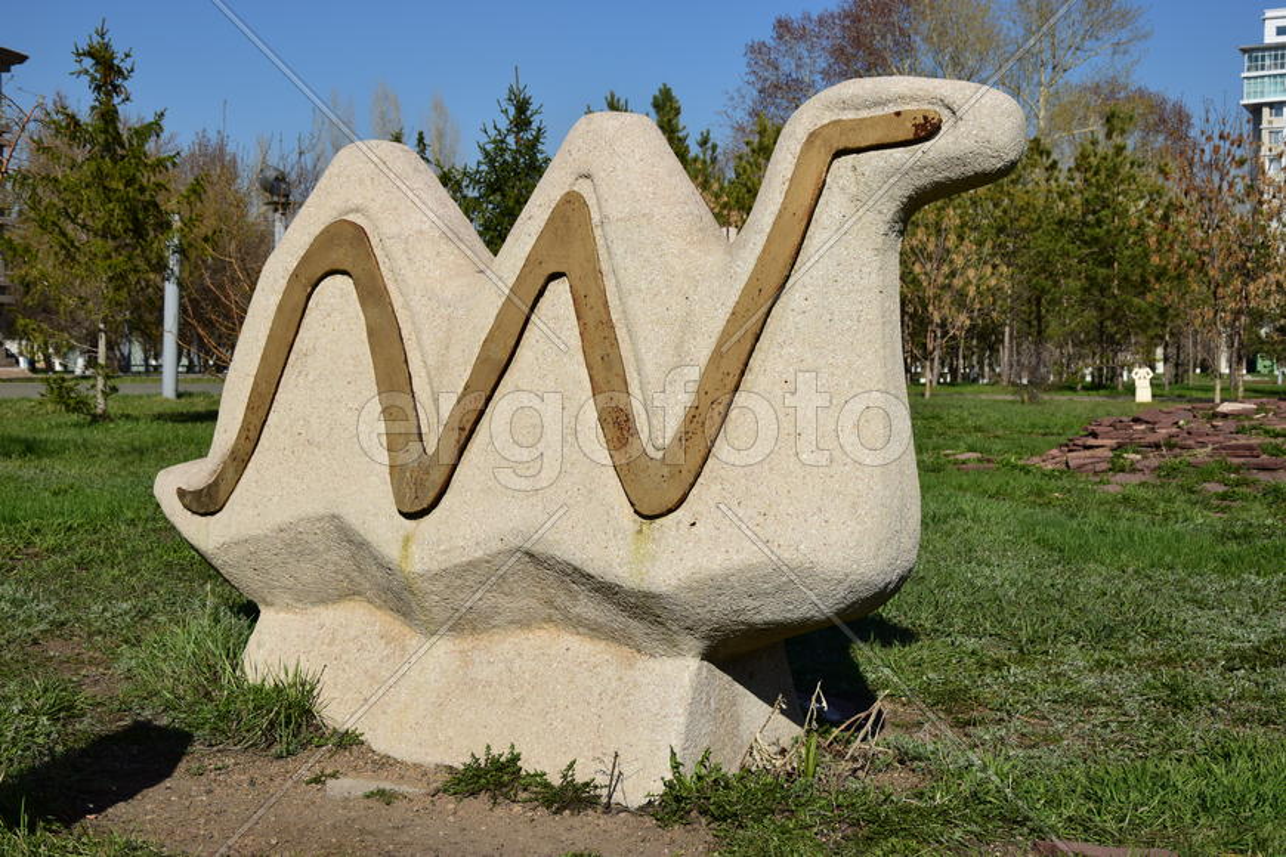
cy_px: 428
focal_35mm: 45
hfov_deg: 43.6
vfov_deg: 29.9
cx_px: 643
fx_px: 1607
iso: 100
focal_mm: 30
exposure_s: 1/320
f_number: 9
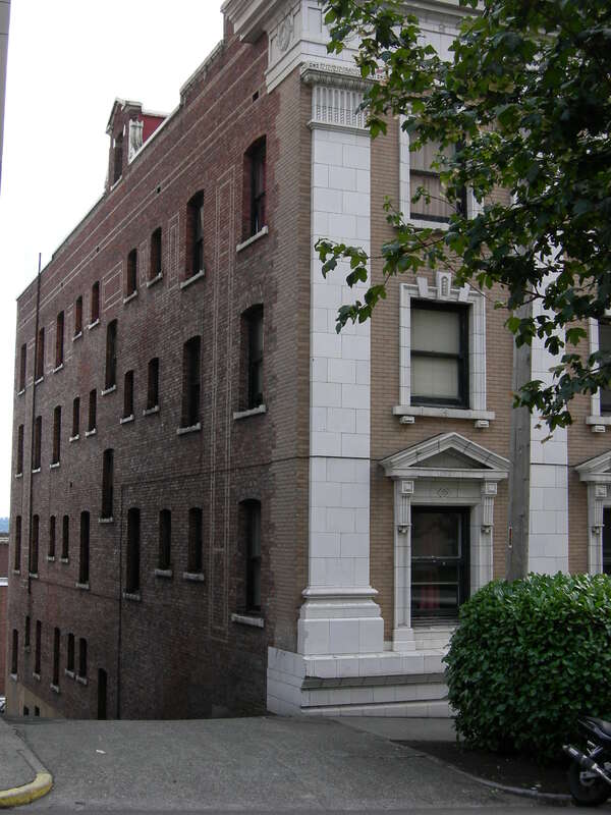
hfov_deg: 29.1
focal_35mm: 50
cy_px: 408
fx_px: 1177
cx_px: 306
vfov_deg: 38.2
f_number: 3.9
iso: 64
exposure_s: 1/142
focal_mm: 10.4
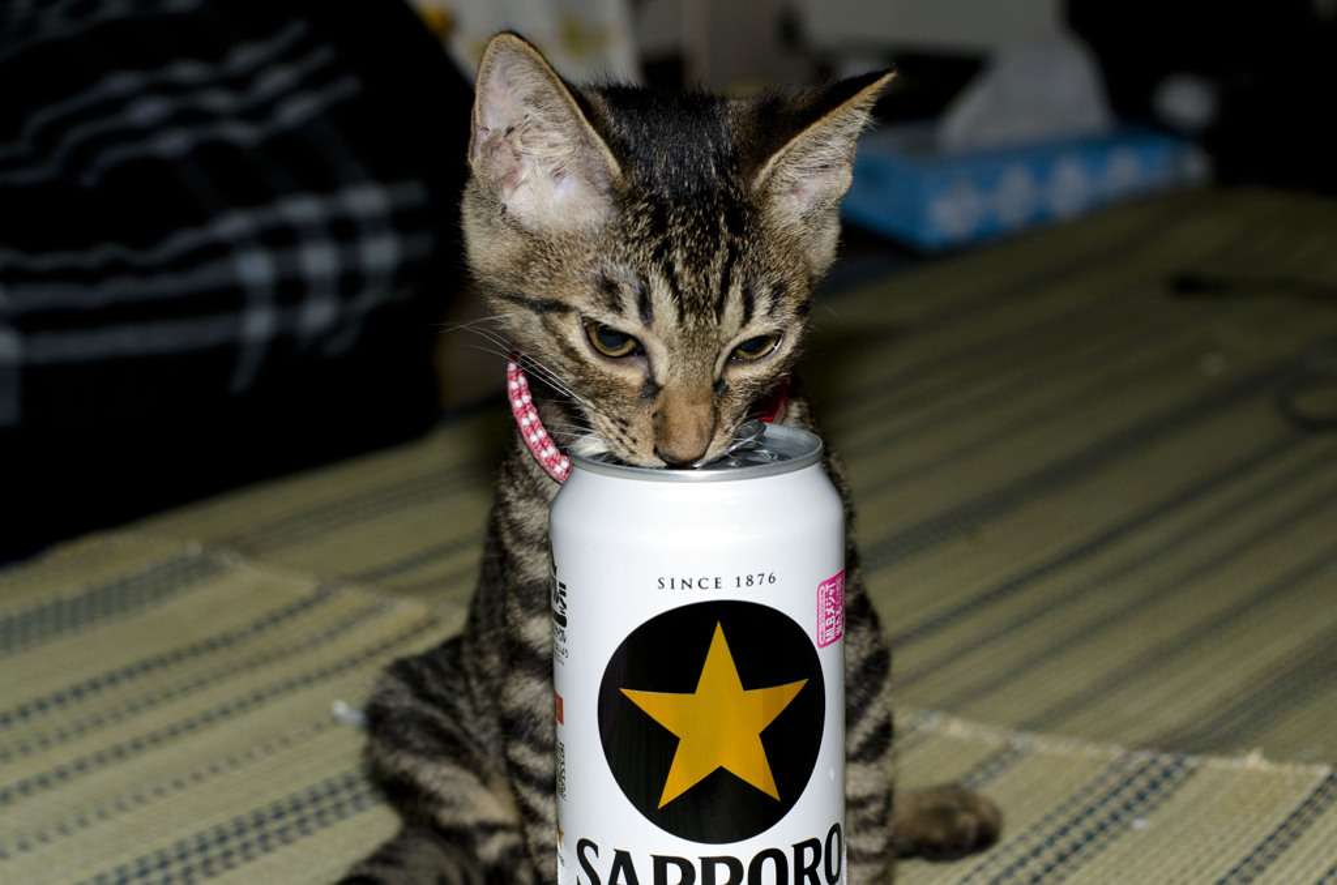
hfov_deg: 27.0
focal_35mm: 75
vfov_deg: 18.1
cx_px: 668
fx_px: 2779
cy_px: 442
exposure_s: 1/60
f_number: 5.6
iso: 200
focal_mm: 50
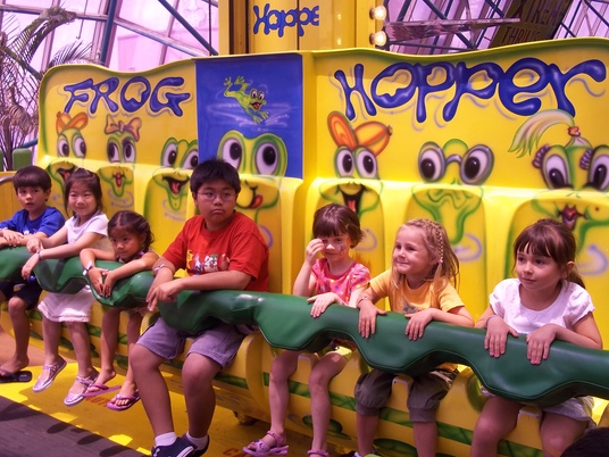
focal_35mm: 43
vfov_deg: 33.5
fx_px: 756
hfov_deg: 43.7
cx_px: 253
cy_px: 186
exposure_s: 1/40
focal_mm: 6.5
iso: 80
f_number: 3.1
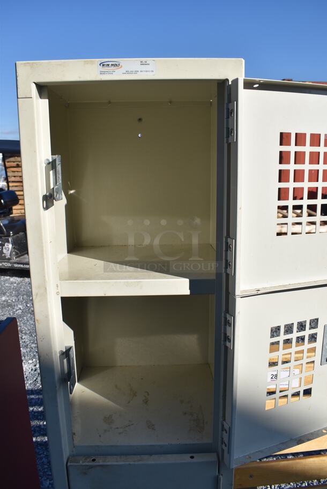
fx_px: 367
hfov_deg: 48.0
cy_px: 244
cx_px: 164
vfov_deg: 67.3
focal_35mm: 27
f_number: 8
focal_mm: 18
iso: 200
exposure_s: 1/640
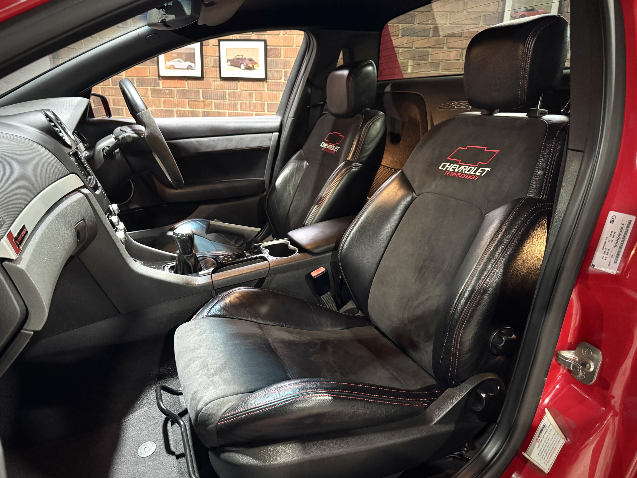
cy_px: 239
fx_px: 442
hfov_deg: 71.6
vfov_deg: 56.8
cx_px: 318
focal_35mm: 24
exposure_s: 1/25
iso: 800
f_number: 1.78
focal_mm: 6.76
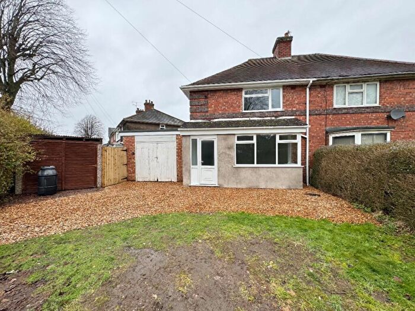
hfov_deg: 102.1
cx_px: 208
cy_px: 156
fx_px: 168
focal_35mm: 14
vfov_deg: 85.7
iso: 40
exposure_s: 1/149
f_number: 2.2
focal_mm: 2.22
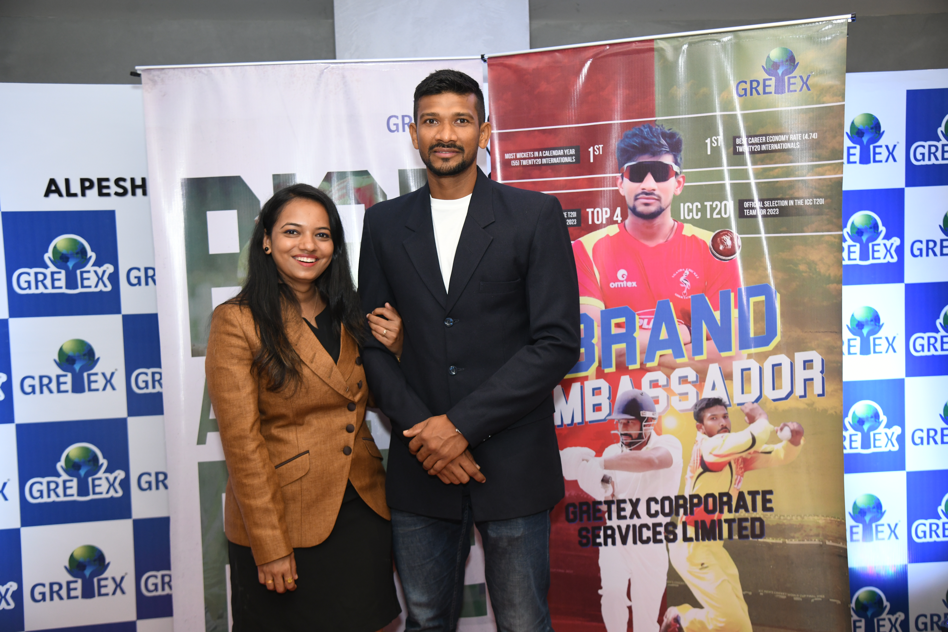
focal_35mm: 38
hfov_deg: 50.7
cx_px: 474
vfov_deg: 35.1
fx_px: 1001
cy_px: 316
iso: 1250
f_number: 4.5
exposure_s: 1/160
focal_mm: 38
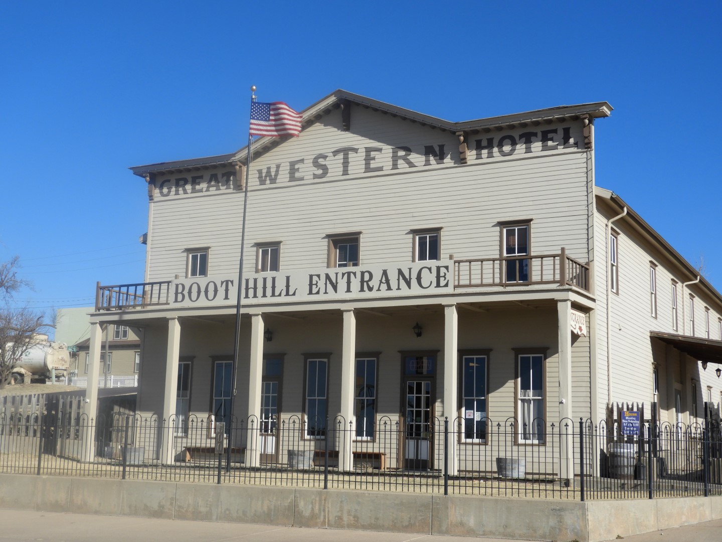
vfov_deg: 29.1
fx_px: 1043
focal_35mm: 50
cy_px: 271
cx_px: 361
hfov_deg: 38.2
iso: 100
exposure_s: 1/1250
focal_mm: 9
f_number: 4
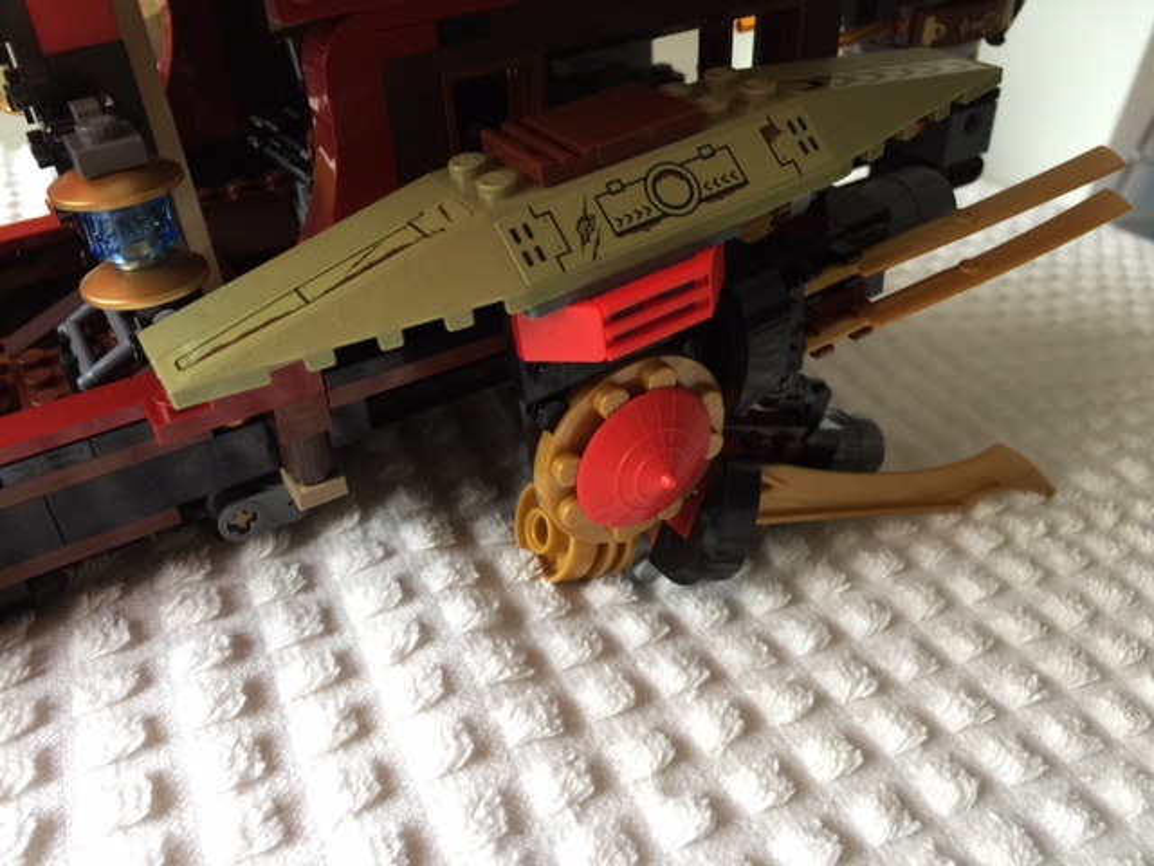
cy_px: 433
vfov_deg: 48.2
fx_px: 967
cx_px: 577
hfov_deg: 61.7
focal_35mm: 29
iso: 40
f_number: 2.2
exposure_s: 1/30
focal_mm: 4.15
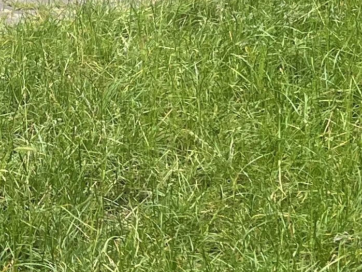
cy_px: -131
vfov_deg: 9.6
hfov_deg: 12.5
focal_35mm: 150
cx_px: -194
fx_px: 1568
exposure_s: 1/174
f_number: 1.6
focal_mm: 5.1
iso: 40
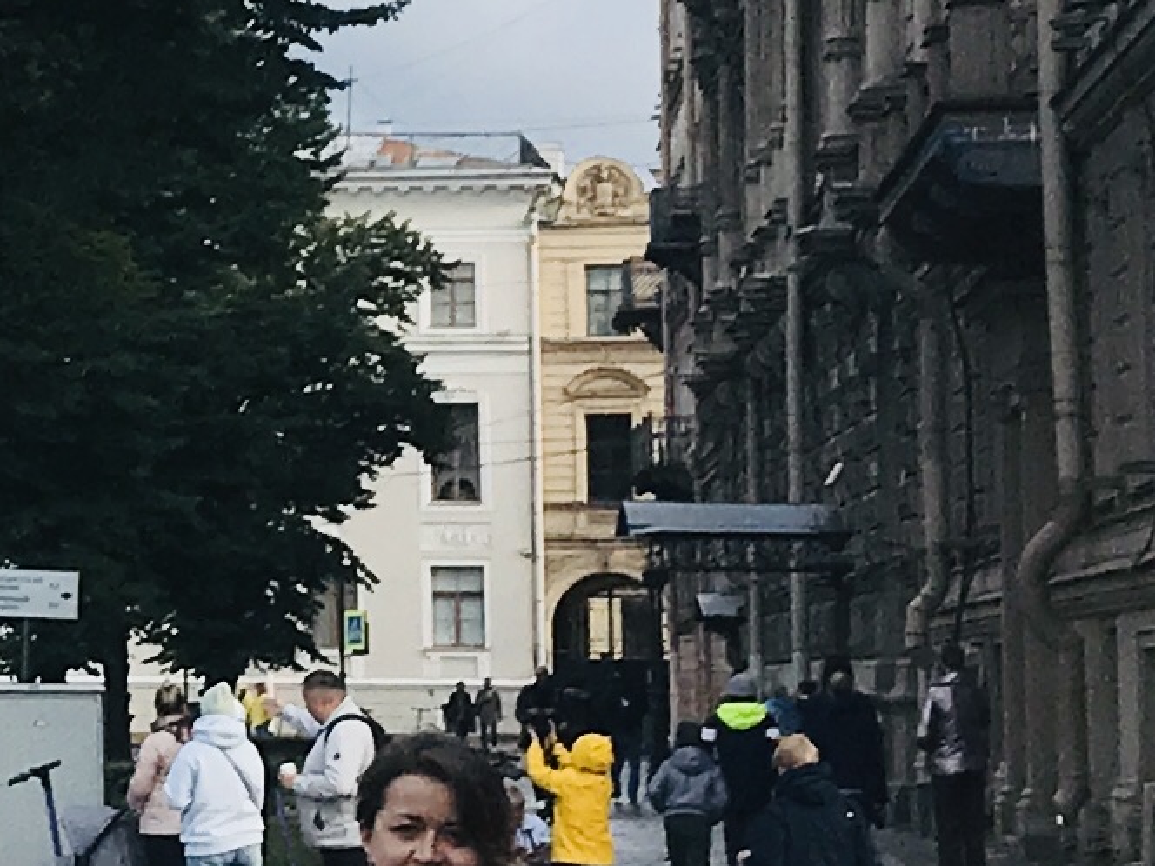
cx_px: -459
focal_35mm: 170
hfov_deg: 11.3
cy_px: 233
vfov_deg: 8.7
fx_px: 5672
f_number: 1.8
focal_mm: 3.99
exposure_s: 1/1114
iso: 20
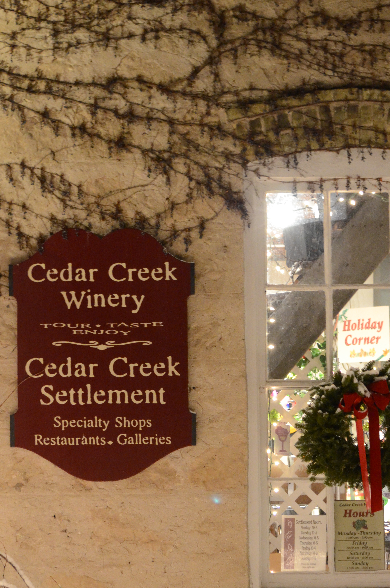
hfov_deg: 10.4
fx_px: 2151
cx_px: 251
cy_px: 360
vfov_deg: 15.6
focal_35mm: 132
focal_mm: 55
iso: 2500
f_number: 4.5
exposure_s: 1/13
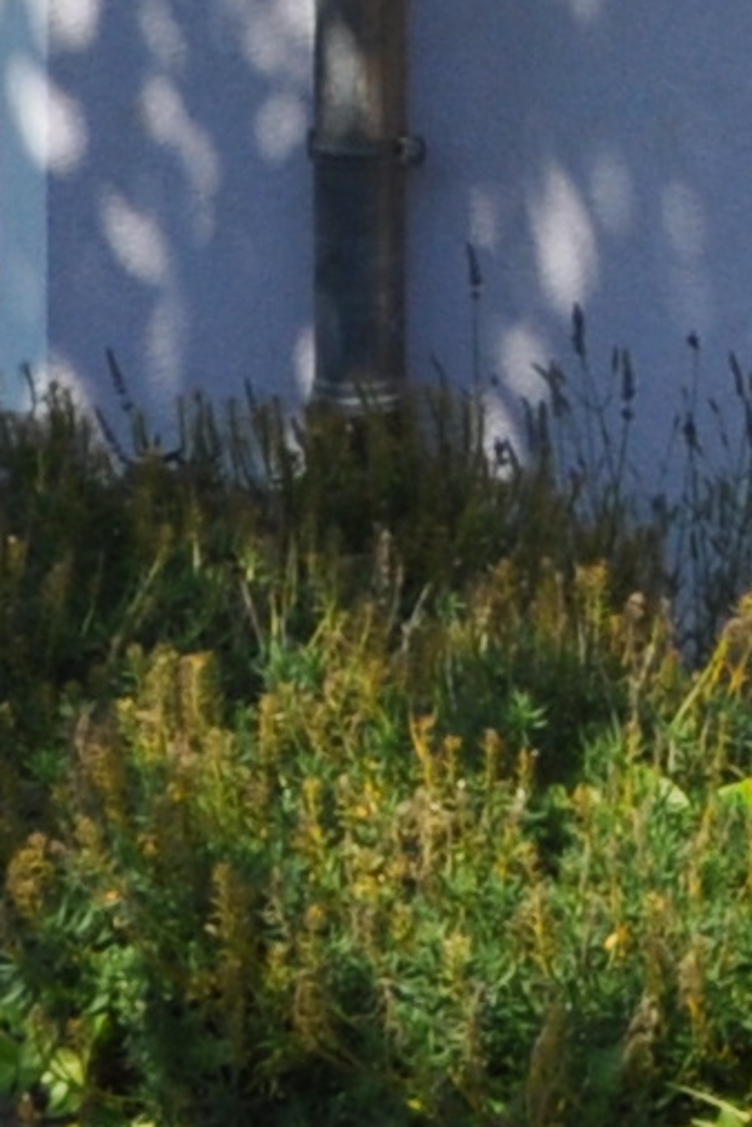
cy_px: -1836
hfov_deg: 5.9
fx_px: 7143
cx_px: 1402
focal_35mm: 228
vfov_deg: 8.1
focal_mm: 18
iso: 200
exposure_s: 1/400
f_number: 10
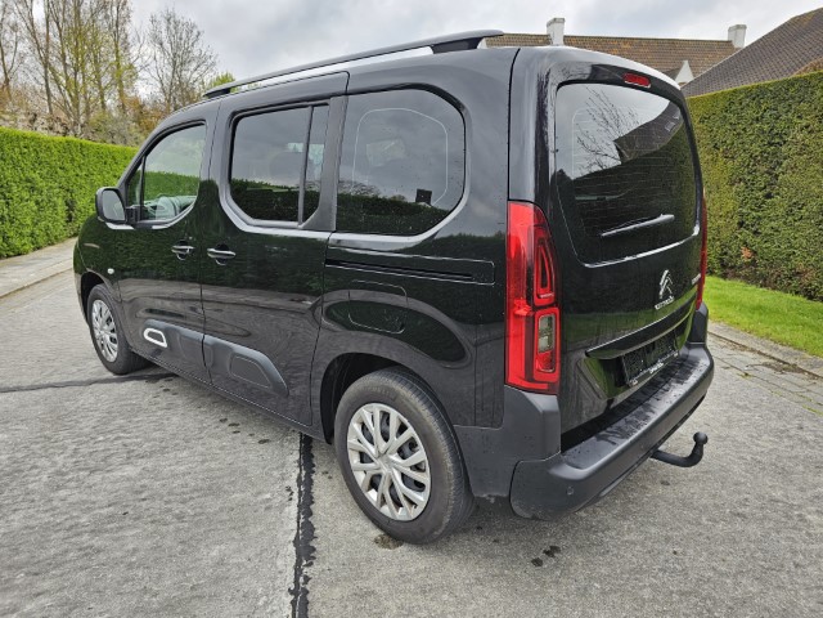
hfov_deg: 73.9
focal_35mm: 23
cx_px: 412
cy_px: 309
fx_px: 547
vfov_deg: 58.9
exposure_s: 1/180
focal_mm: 6.3
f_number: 1.7
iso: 20
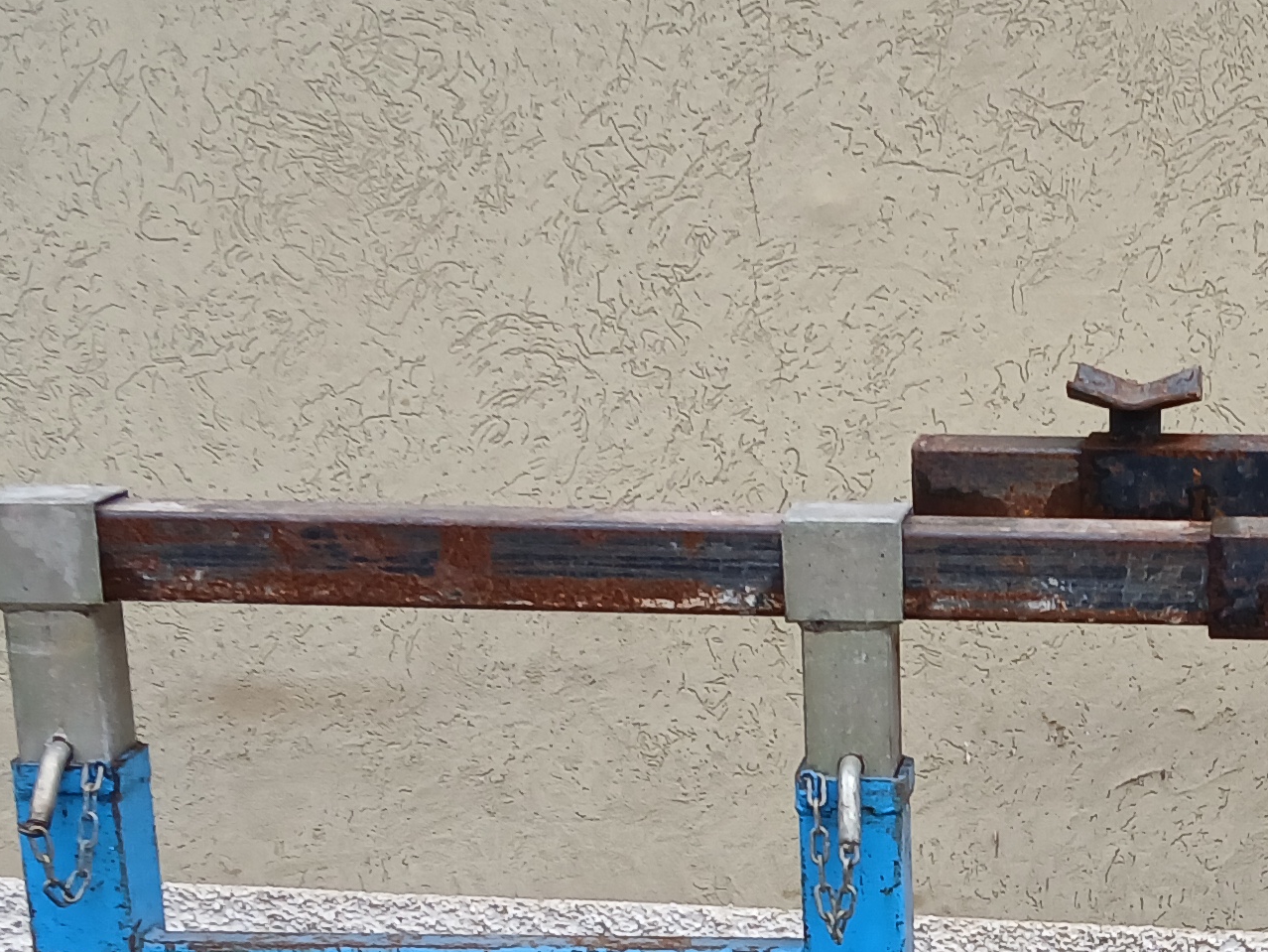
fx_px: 3041
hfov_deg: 23.0
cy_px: 1085
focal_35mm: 83
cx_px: 1108
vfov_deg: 17.1
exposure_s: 1/50
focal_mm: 3.98
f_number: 1.8
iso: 40
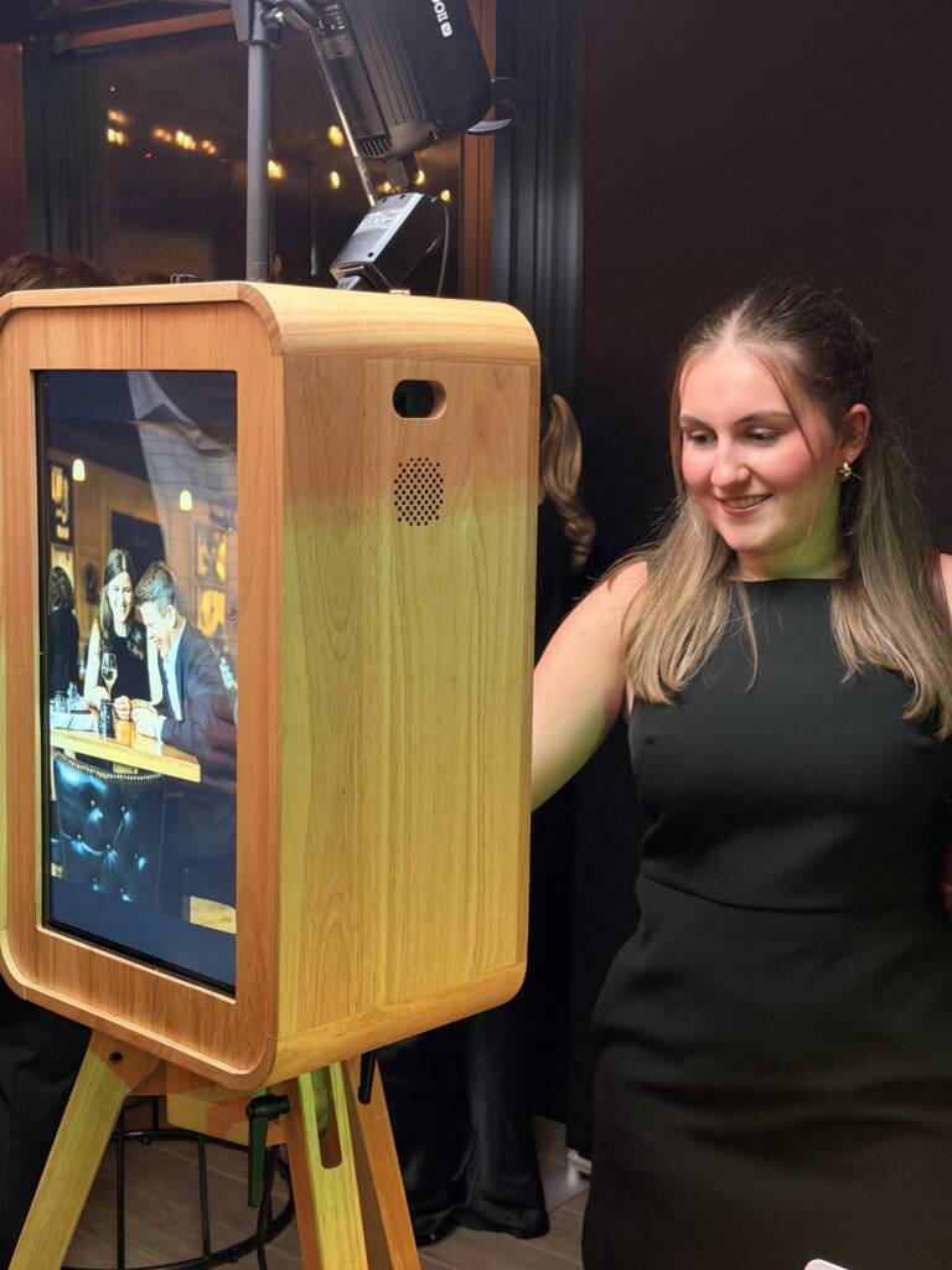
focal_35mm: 48
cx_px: 476
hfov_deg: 30.3
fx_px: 1760
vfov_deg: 39.7
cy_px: 635
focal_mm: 6.76
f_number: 1.78
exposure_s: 1/40
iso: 400
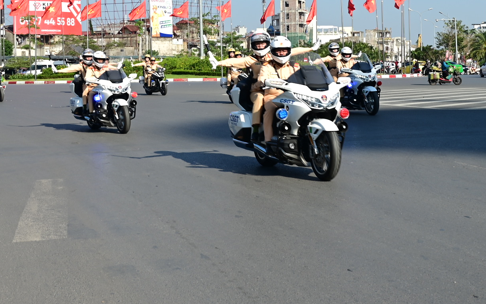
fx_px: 848
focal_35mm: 64
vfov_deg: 20.2
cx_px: 287
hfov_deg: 31.9
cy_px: 93
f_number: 7.1
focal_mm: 26
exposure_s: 1/200
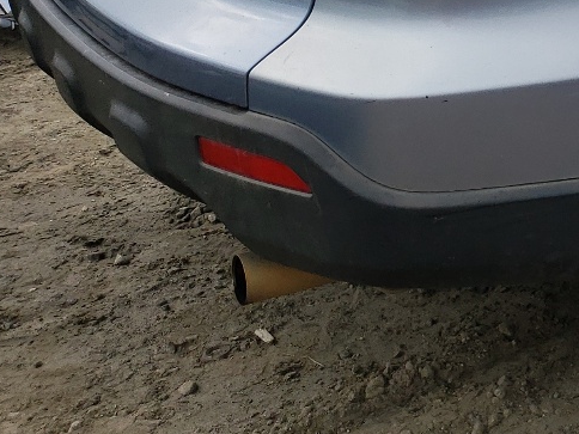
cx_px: 885
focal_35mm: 86
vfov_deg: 16.1
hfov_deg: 19.6
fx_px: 1438
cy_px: -160
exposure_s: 1/1429
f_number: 1.5
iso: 50
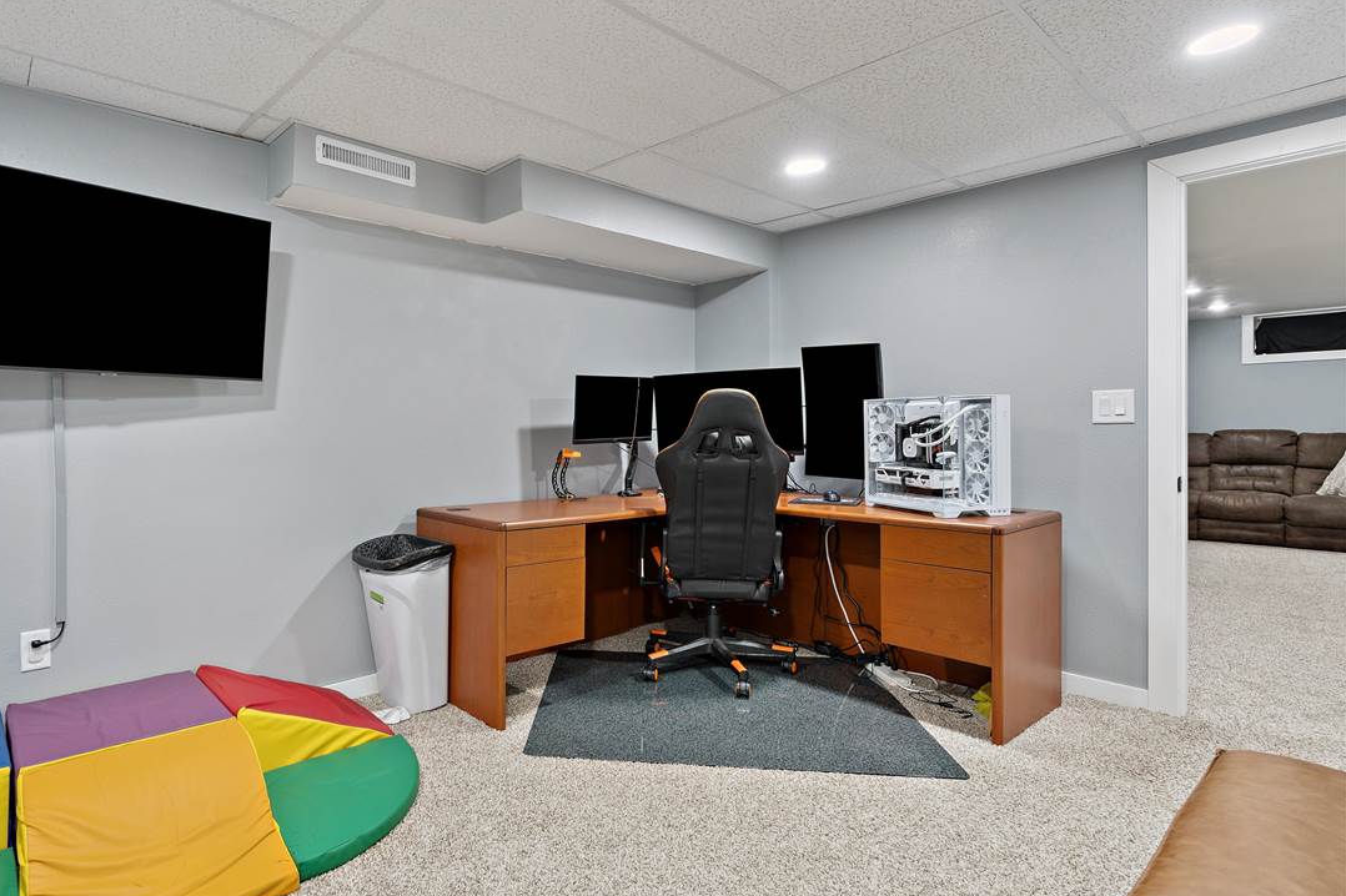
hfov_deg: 86.0
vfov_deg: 64.5
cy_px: 420
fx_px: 710
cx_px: 548
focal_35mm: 19
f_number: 8
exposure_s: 1/5
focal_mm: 16
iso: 400
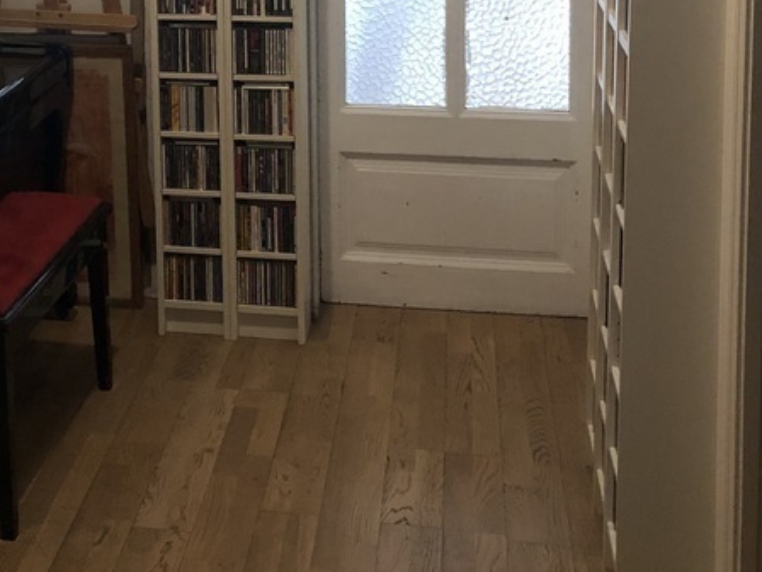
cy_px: -46
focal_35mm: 64
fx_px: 1409
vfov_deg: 21.8
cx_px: 136
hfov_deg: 29.5
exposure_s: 1/6
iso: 100
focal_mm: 3.99
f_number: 1.8
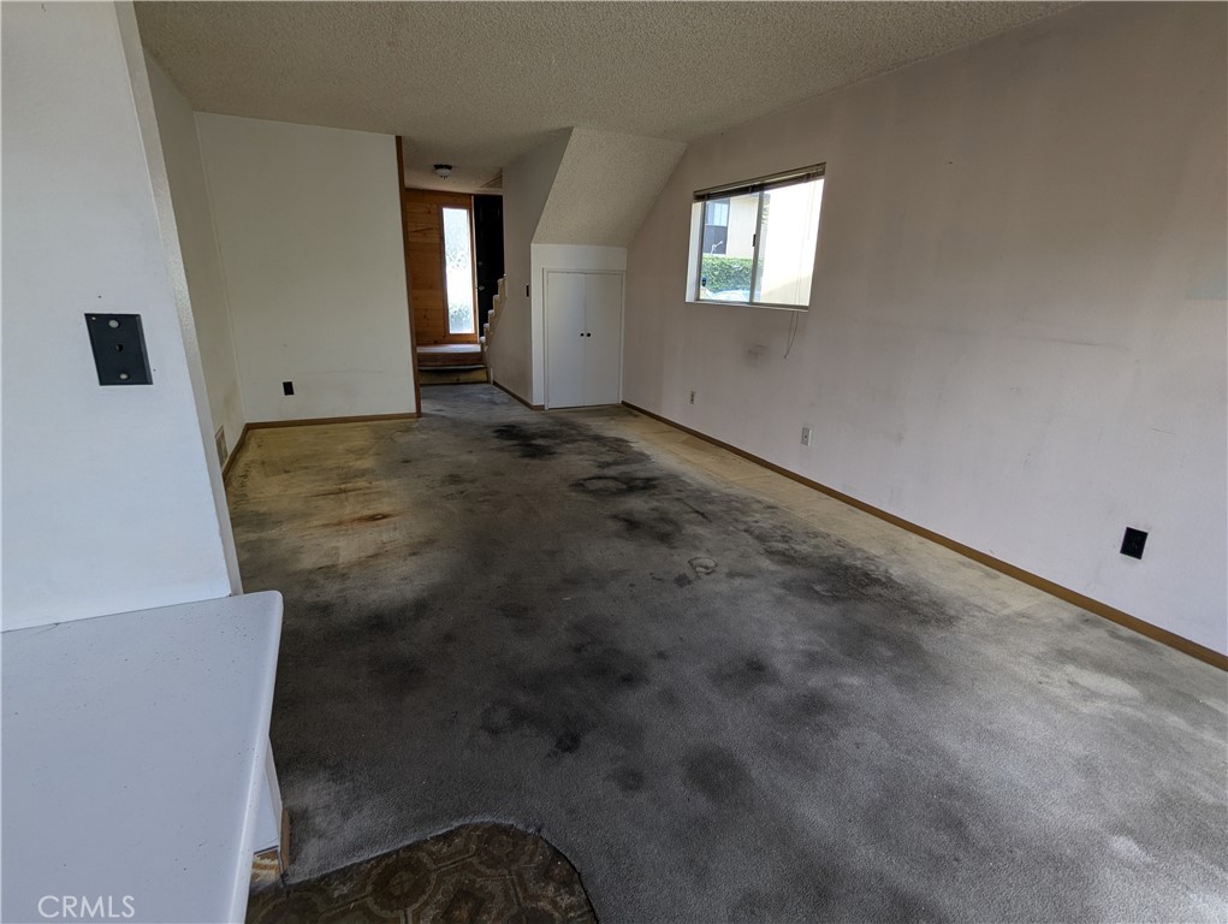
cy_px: 462
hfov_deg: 94.4
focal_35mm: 16
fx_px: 568
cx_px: 614
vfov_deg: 78.2
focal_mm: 2.35
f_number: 2.2
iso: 50
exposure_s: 1/201
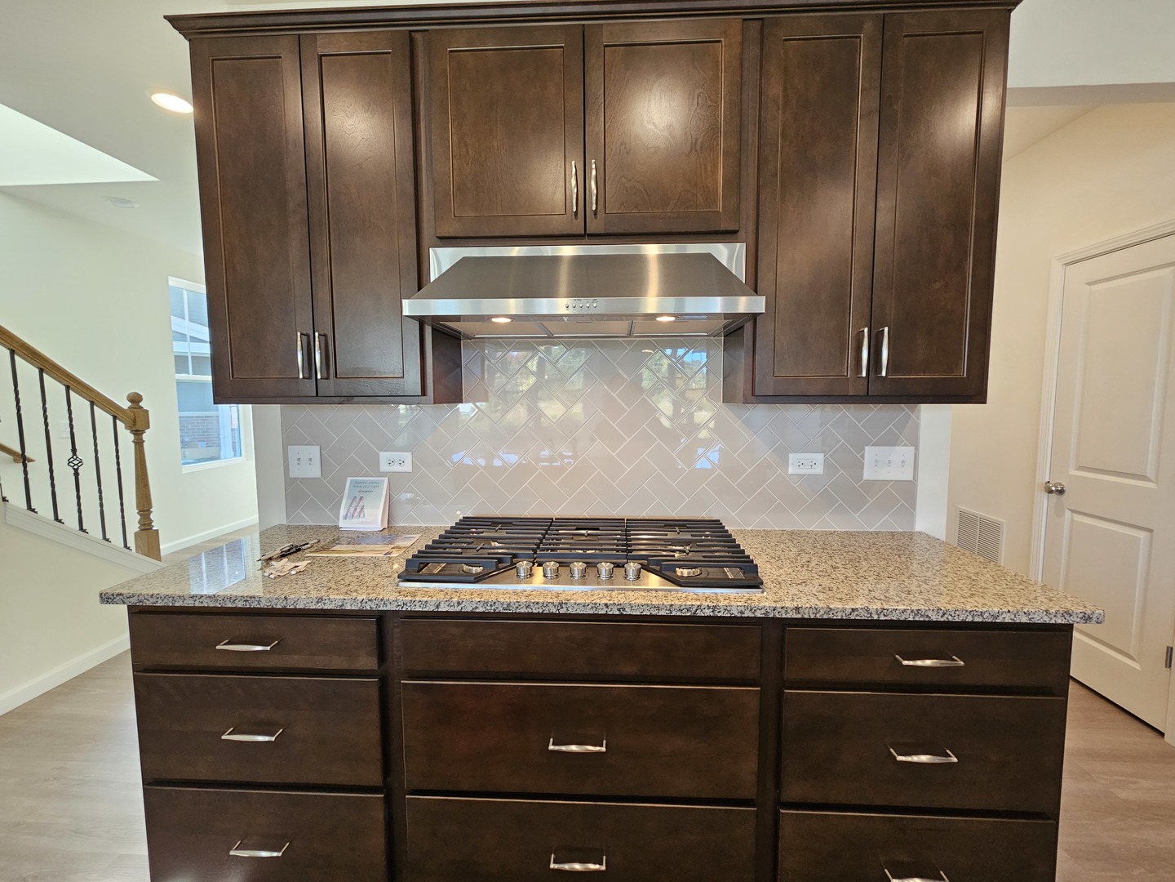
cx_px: 588
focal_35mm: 13
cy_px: 441
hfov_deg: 106.2
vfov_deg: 89.9
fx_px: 441
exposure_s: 1/60
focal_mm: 2.2
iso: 160
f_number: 2.2
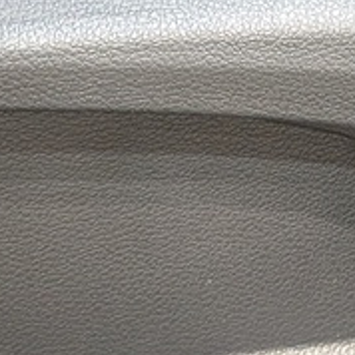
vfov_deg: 13.6
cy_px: -136
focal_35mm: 122
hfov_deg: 13.8
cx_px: 457
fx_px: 1416
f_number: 1.7
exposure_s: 1/50
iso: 446
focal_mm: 4.53
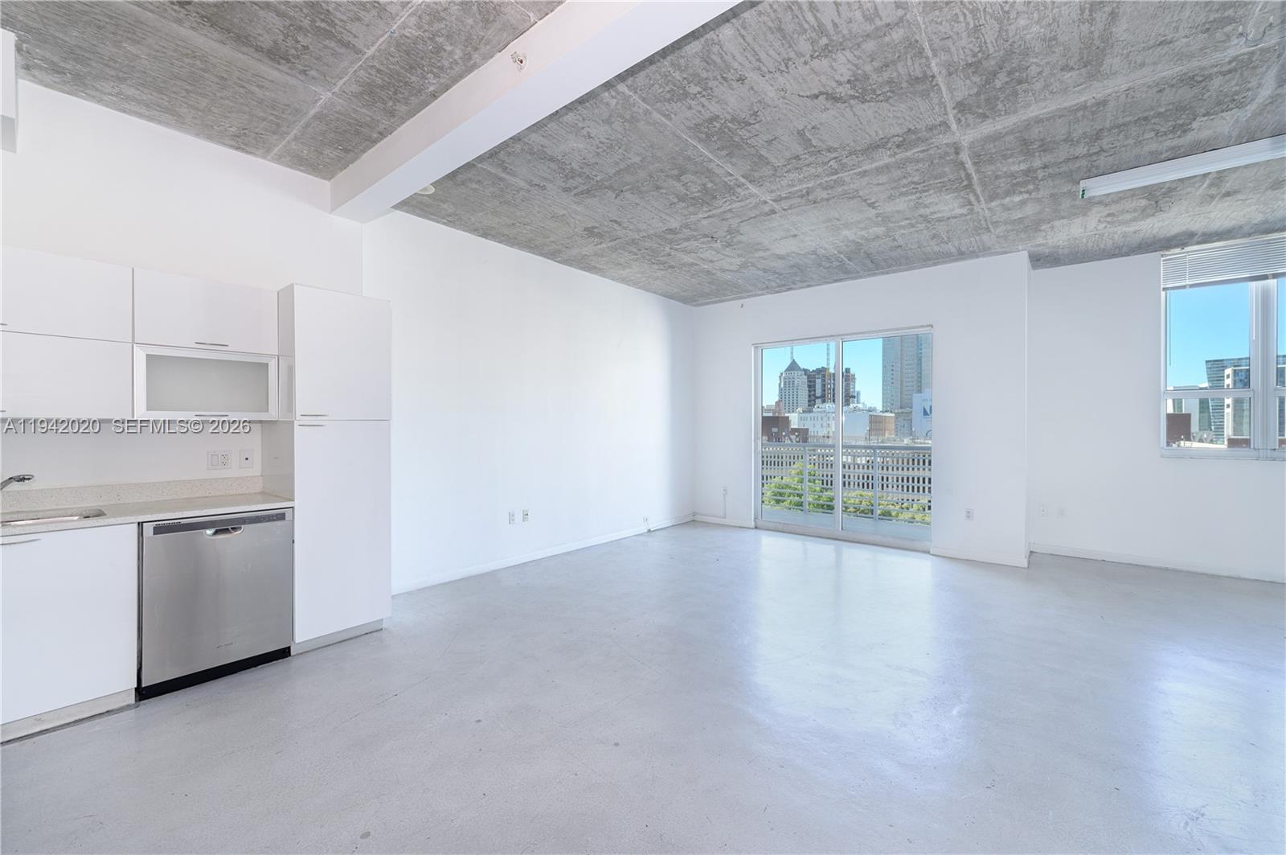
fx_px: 500
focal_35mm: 14
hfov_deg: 104.3
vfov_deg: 81.1
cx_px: 643
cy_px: 428
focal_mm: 14
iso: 100
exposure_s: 1/160
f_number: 7.1
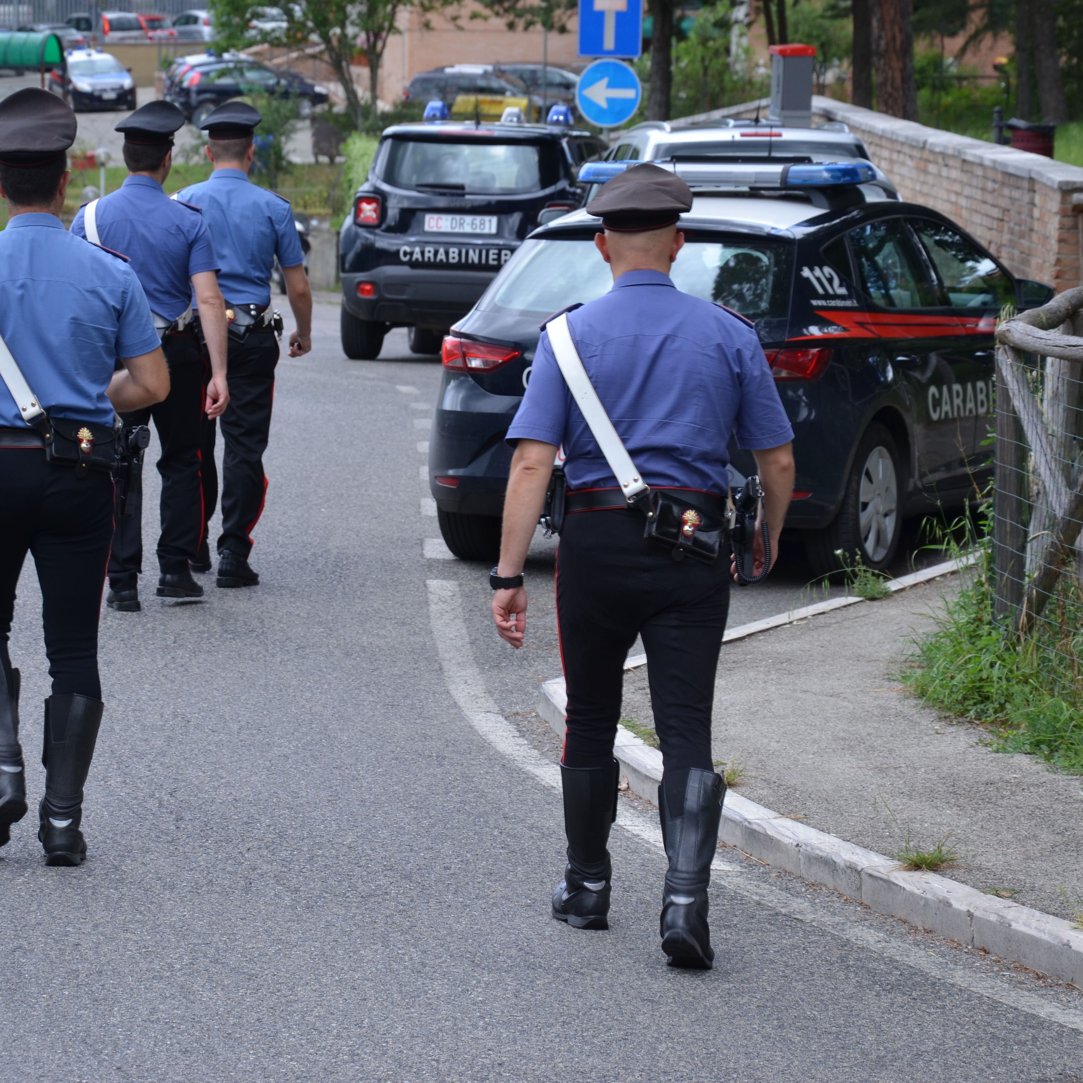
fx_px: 6124
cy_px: 542
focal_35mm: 173
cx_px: 430
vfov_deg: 10.1
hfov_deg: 10.1
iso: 200
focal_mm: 90
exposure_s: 1/200
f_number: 7.1
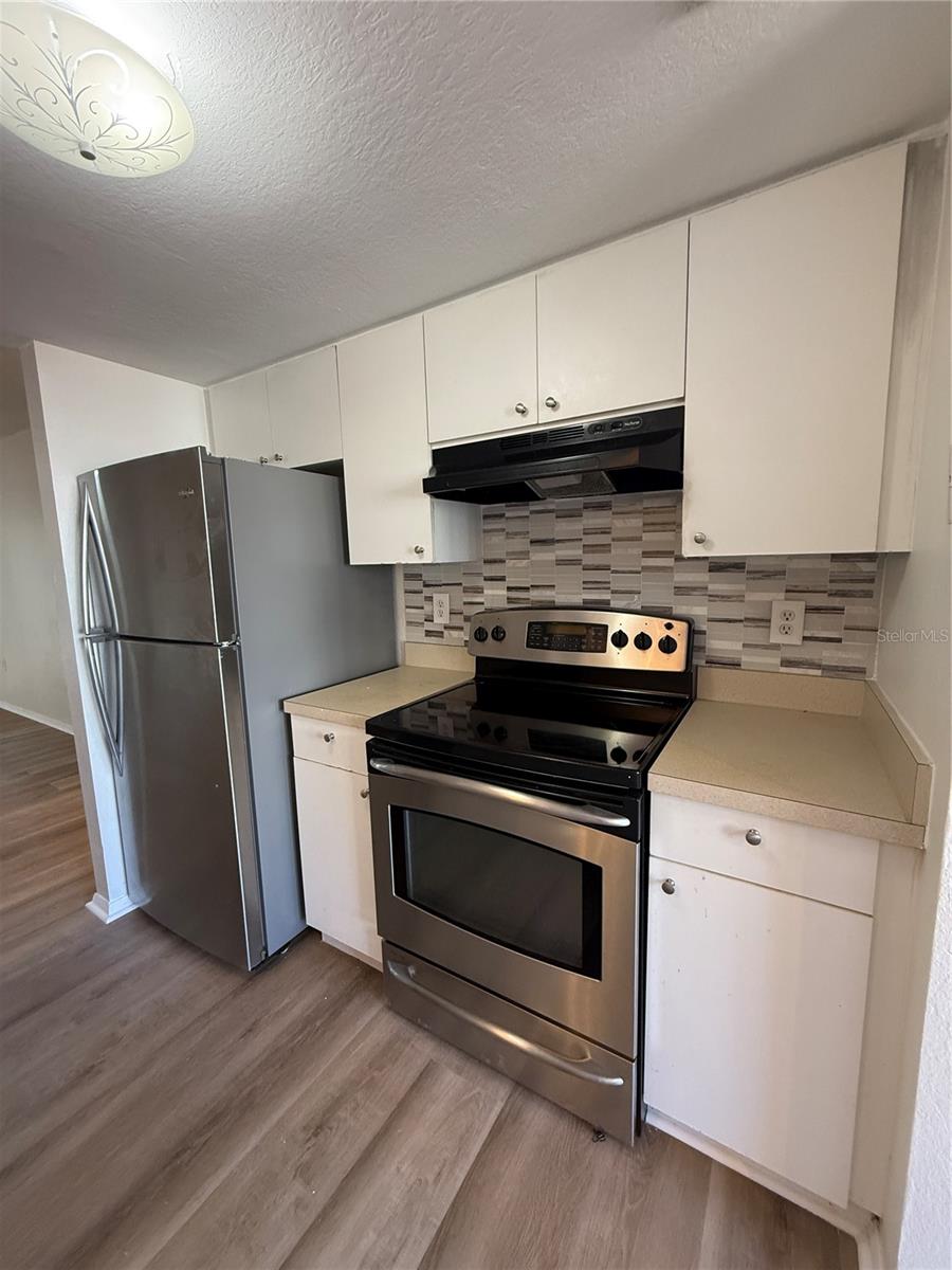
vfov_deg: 102.1
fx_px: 513
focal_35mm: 14
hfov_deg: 85.7
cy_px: 635
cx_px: 476
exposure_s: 1/120
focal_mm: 2.22
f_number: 2.2
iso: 320
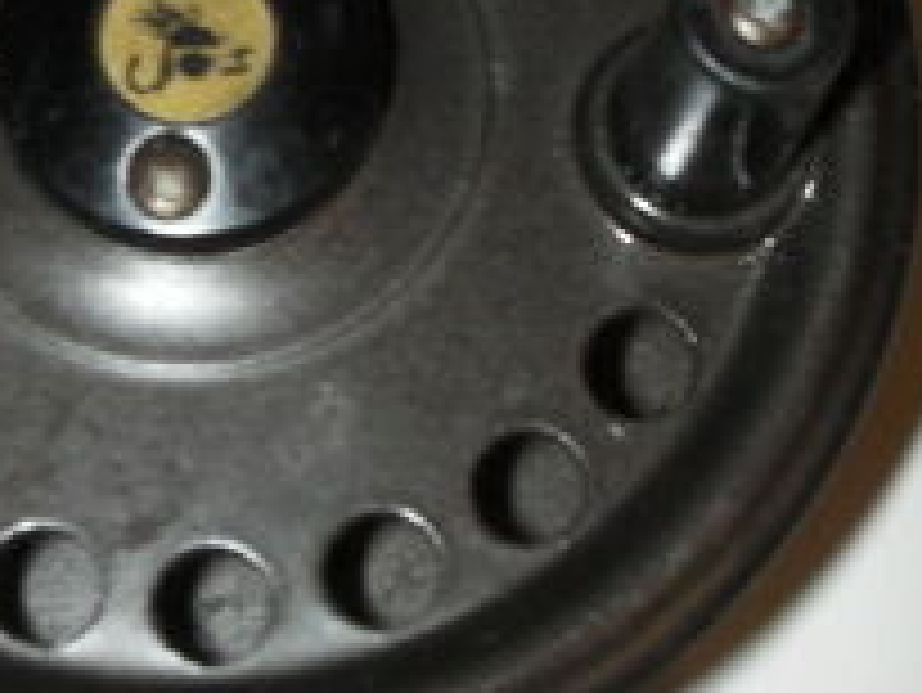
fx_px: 2372
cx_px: 301
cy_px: 212
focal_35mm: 89
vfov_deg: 16.6
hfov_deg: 21.9
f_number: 5.6
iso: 200
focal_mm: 6.3
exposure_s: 1/30
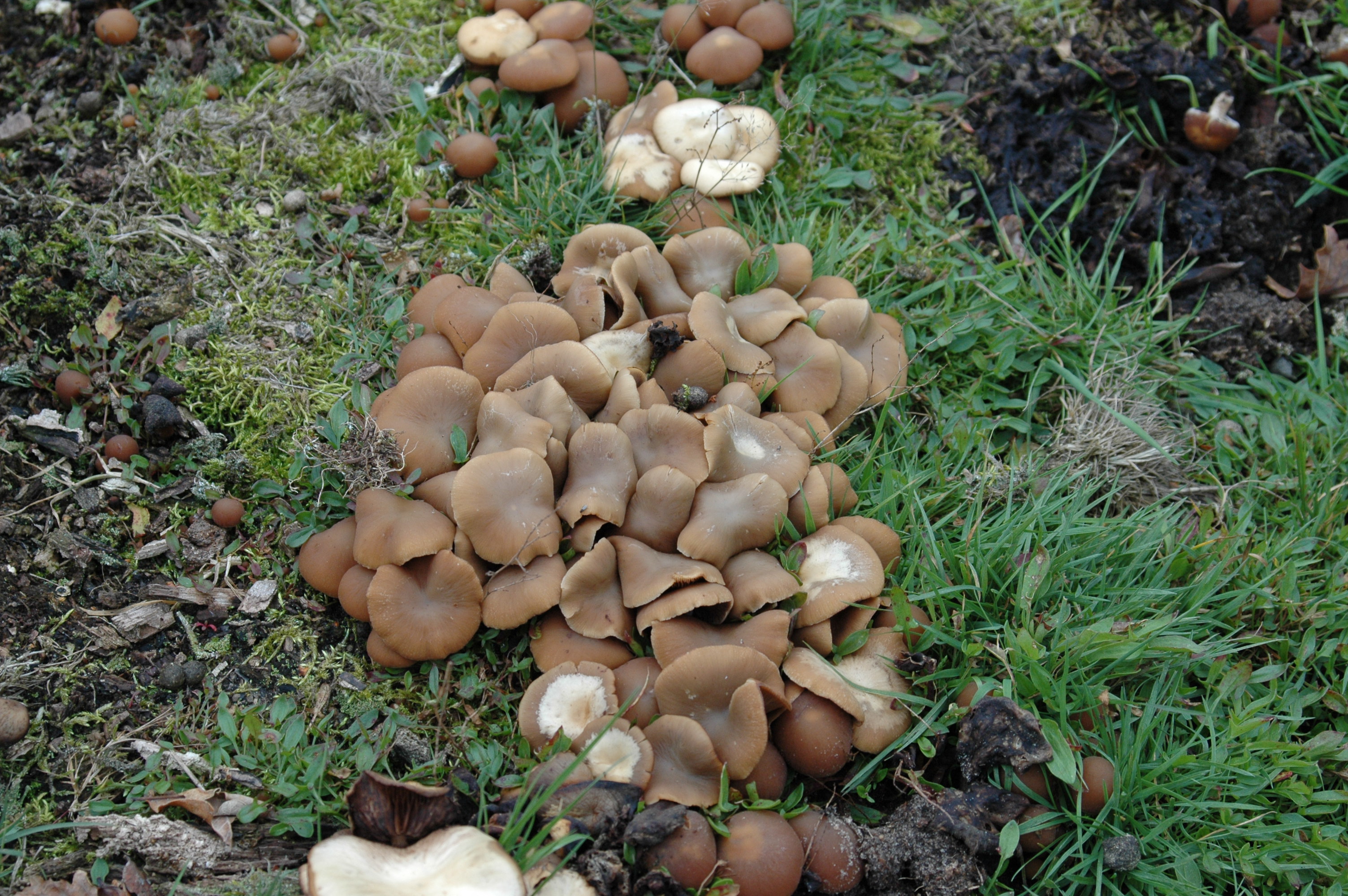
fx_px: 2694
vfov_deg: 18.9
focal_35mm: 72
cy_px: 448
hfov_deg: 28.1
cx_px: 674
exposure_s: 1/200
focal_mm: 48
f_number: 7.1
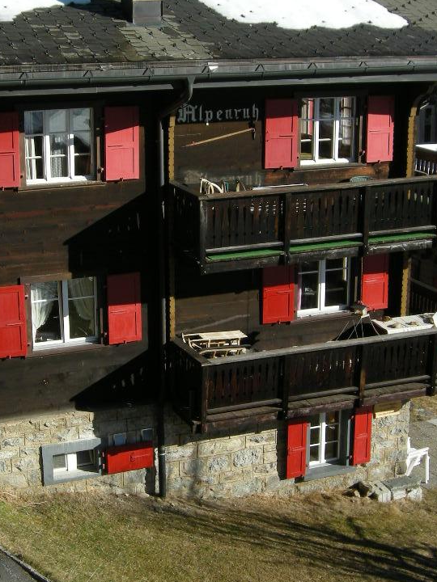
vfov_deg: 30.3
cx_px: 161
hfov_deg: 22.9
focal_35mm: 64
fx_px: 1077
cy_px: 282
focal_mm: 7.5
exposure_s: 1/293
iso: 64
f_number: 5.4
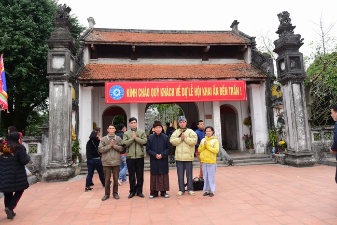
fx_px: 225
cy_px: 112
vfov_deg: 53.2
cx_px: 168
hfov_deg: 73.7
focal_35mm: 24
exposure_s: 1/80
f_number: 6.3
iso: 250
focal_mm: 24
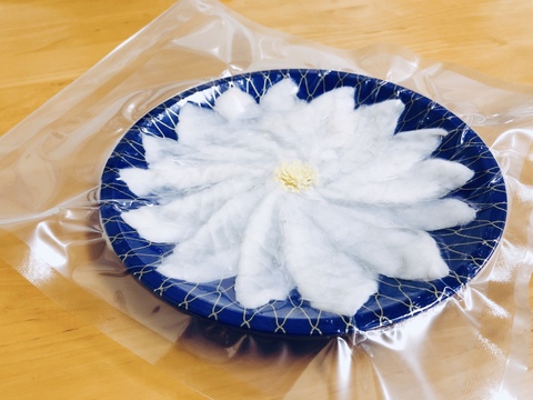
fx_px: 431
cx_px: 266
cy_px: 200
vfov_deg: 49.7
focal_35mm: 28
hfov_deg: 63.4
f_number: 1.8
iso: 40
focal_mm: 4
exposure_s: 1/15
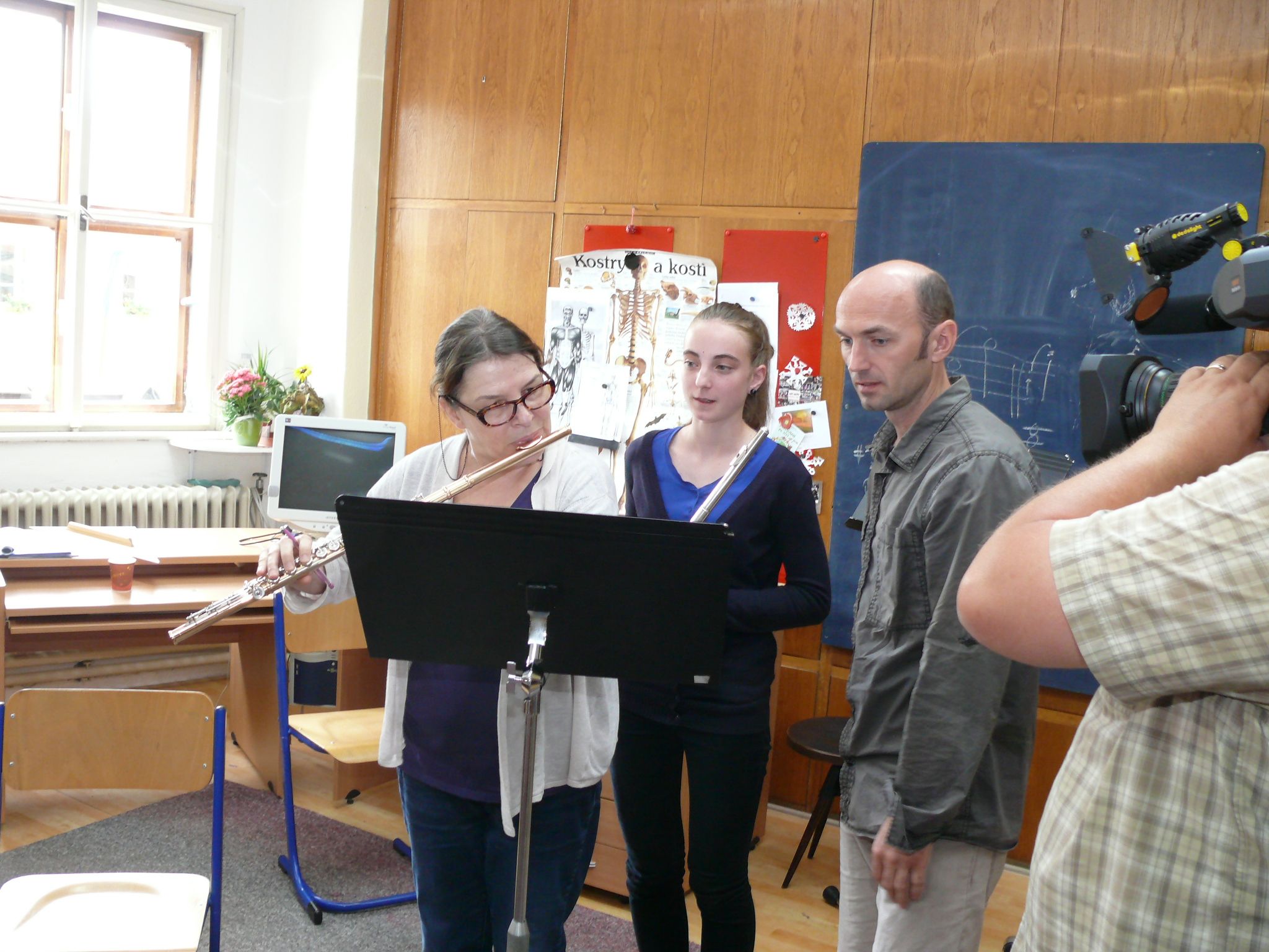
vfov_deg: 40.7
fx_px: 1283
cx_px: 634
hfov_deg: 52.6
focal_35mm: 35
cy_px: 476
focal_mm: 7.4
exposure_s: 1/40
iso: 200
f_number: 2.8
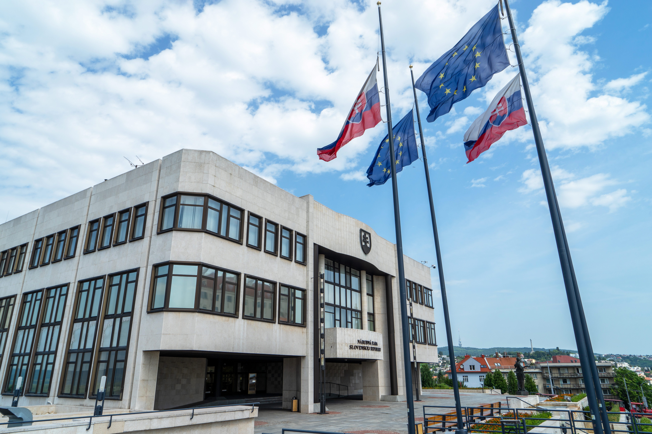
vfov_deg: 53.1
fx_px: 435
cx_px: 326
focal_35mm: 24
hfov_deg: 73.7
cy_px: 217
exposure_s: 1/200
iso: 100
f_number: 11
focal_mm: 24
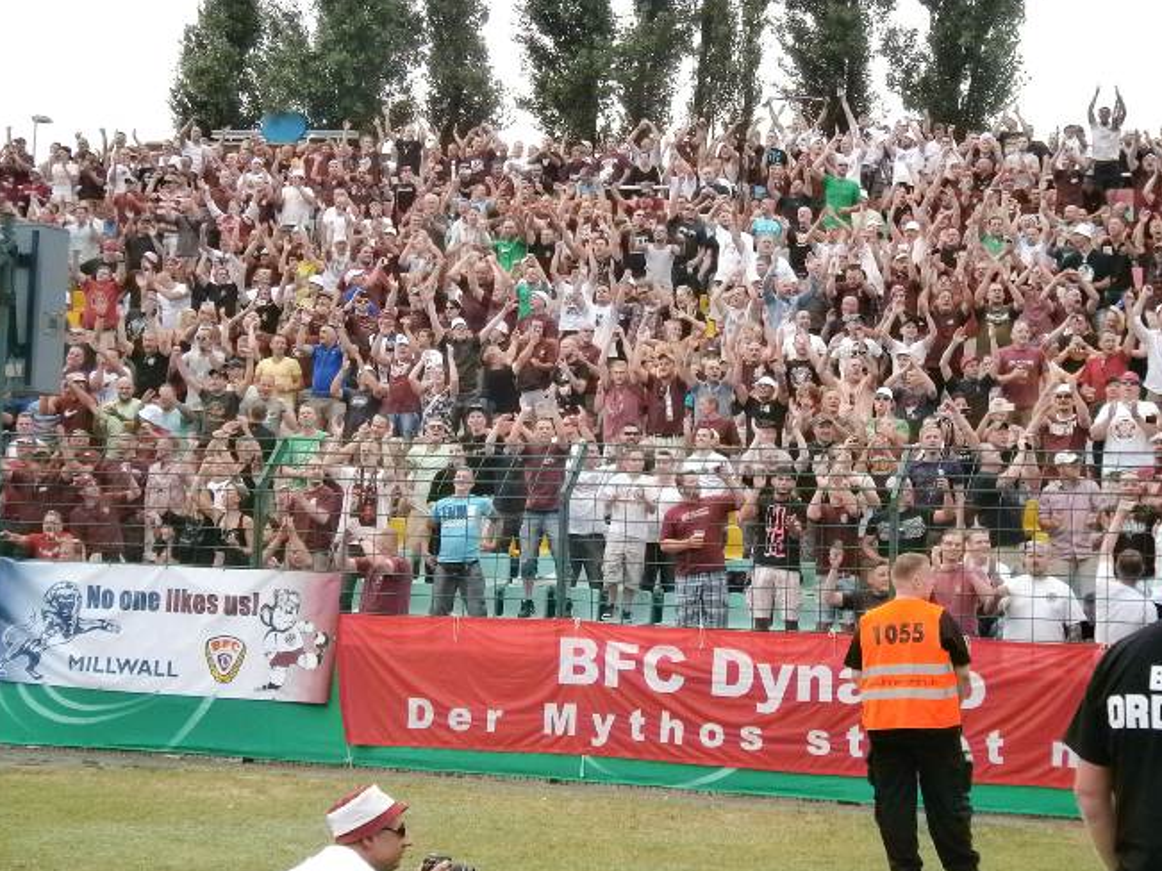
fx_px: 2182
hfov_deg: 29.8
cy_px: 388
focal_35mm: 65
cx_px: 643
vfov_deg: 22.6
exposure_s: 1/200
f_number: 3.4
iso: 80
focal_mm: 8.3
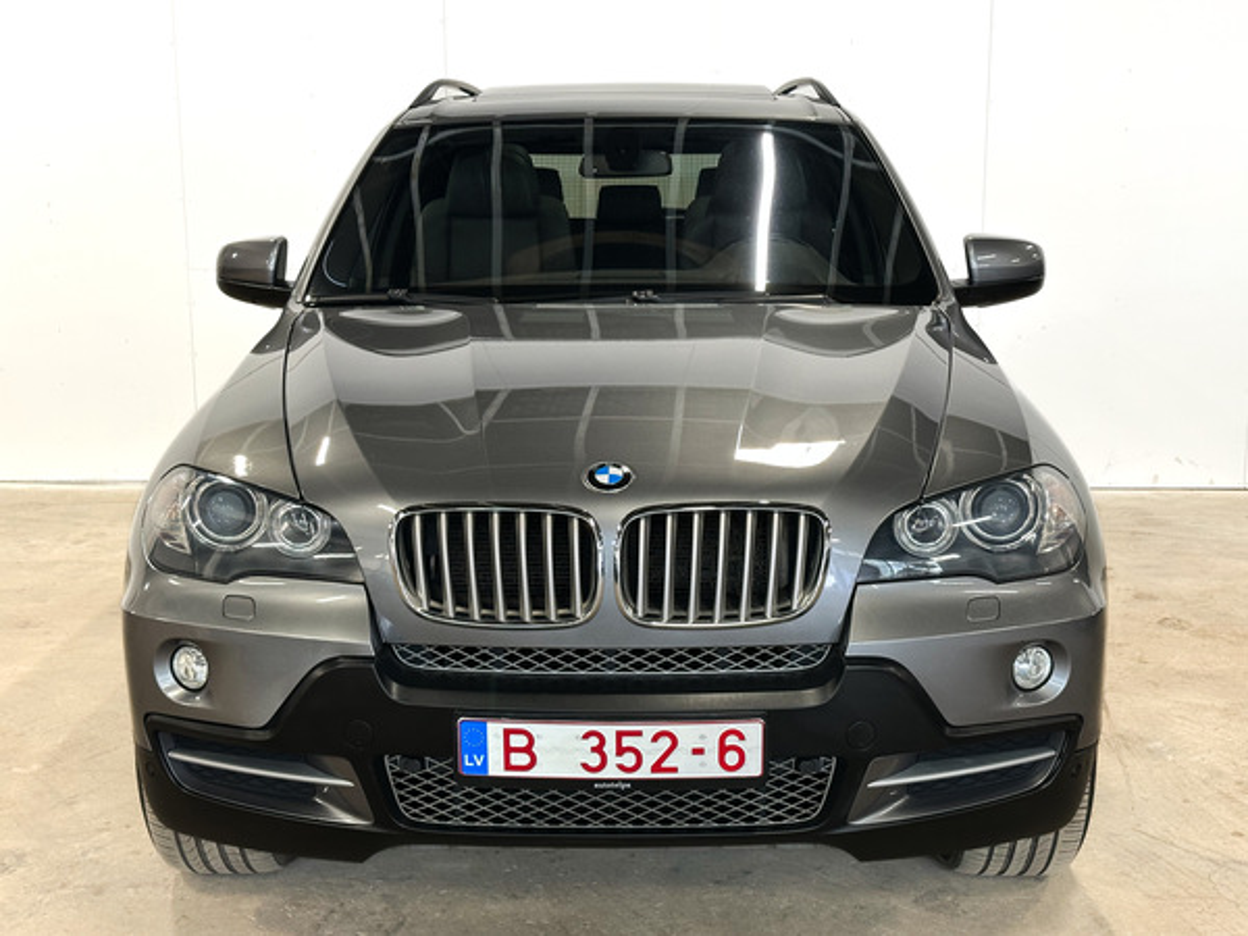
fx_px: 1731
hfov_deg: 39.7
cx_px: 624
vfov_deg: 30.3
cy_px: 468
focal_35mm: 48
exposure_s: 1/50
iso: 160
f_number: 1.8
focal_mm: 6.86
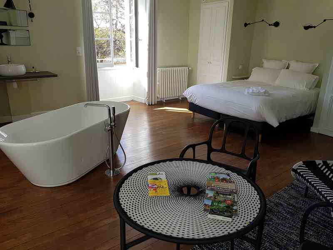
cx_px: 166
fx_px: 250
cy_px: 125
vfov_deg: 53.1
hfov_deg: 67.3
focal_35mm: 26
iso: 50
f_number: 1.7
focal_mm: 4.2
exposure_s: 1/199
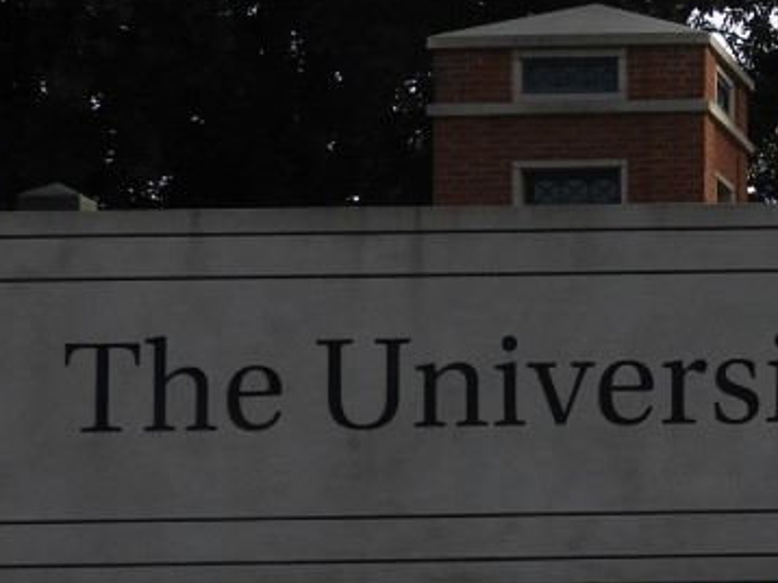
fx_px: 3616
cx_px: 1265
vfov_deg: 9.2
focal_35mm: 161
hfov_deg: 11.6
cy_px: 463
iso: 100
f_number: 3.8
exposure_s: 1/800
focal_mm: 7.2
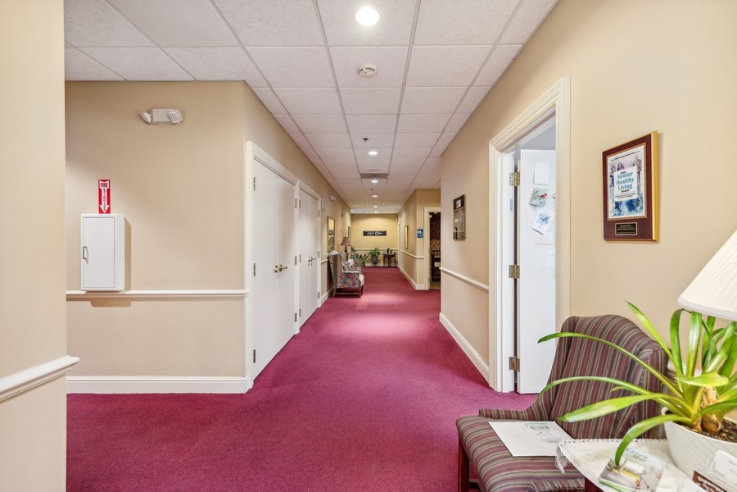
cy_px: 246
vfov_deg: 77.3
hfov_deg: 100.4
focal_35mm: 15
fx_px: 307
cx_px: 368
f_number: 8
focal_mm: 15
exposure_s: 1/15
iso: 500
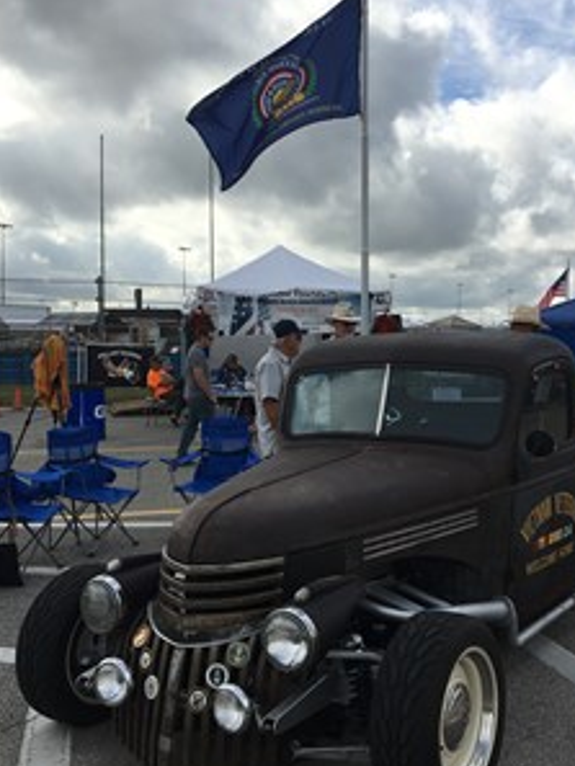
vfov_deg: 47.8
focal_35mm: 39
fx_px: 863
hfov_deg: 36.7
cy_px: 369
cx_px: 340
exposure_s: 1/2653
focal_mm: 4.15
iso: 25
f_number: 2.2
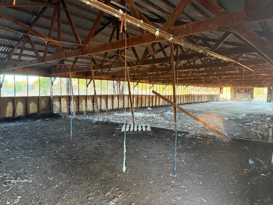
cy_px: 102
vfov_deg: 56.8
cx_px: 136
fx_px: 189
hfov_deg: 71.6
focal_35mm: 24
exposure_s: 1/60
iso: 500
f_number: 1.78
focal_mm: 6.76
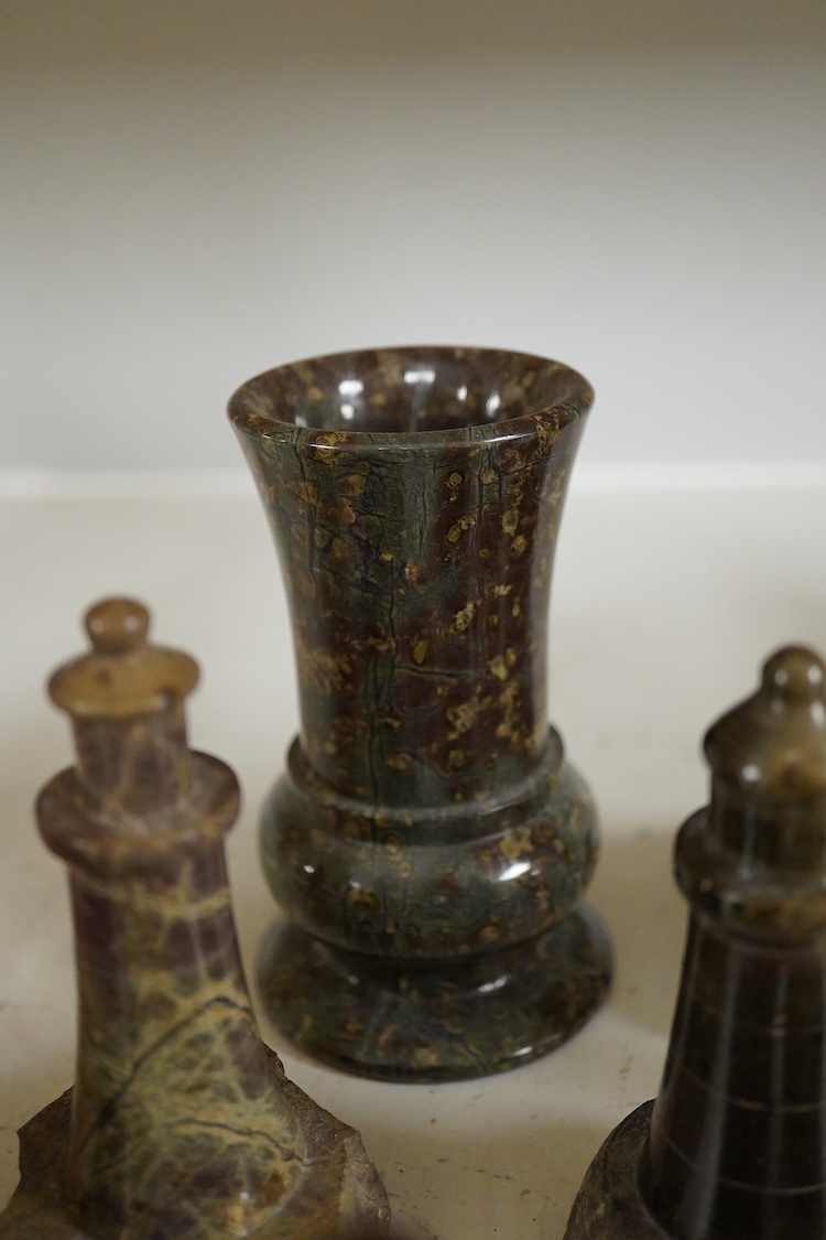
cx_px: 413
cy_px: 620
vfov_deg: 43.6
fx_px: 1549
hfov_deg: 29.9
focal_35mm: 45
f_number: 3.5
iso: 2500
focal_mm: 30
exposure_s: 1/160
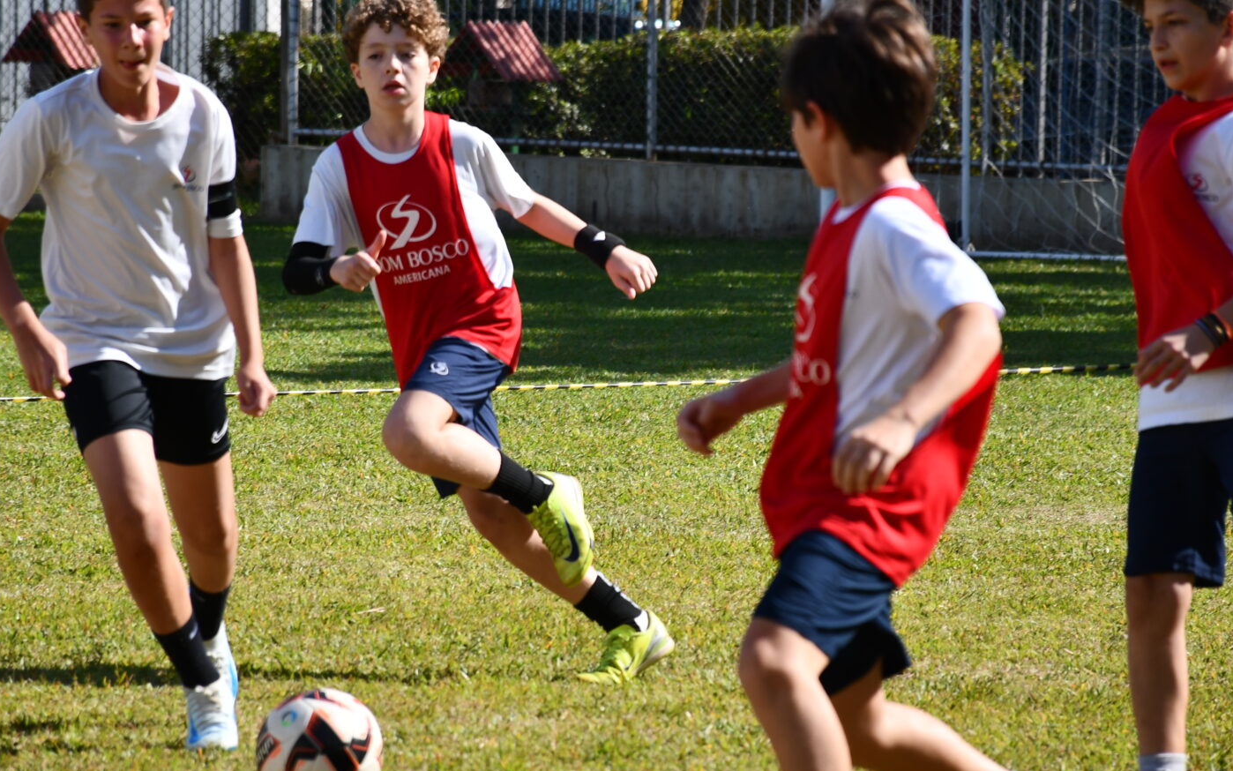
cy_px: 303
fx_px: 9880
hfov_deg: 7.1
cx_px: 599
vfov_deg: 4.5
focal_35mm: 294
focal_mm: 140
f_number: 5.6
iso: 280
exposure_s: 1/1000
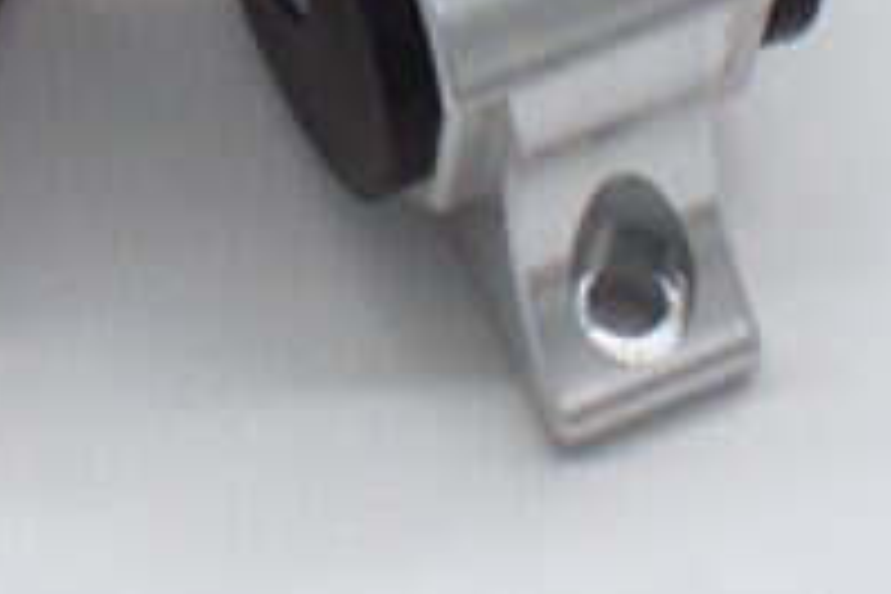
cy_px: -644
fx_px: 4182
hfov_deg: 12.0
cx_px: -27
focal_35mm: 169
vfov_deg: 7.7
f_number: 7.1
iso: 100
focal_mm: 24
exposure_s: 1/160
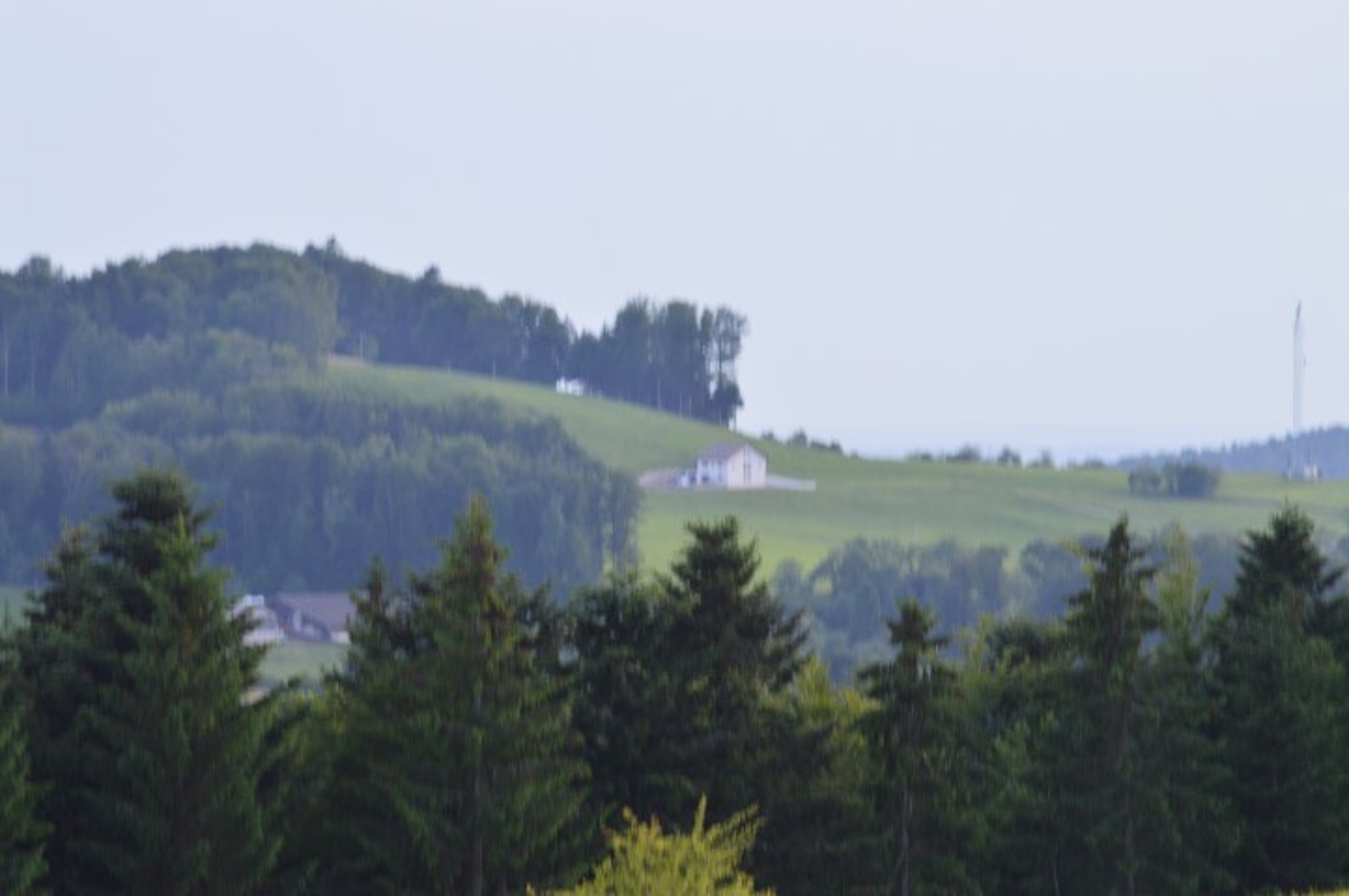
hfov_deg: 6.9
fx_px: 11231
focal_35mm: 300
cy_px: 448
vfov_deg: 4.6
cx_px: 674
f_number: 9
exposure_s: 1/125
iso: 560
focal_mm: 200
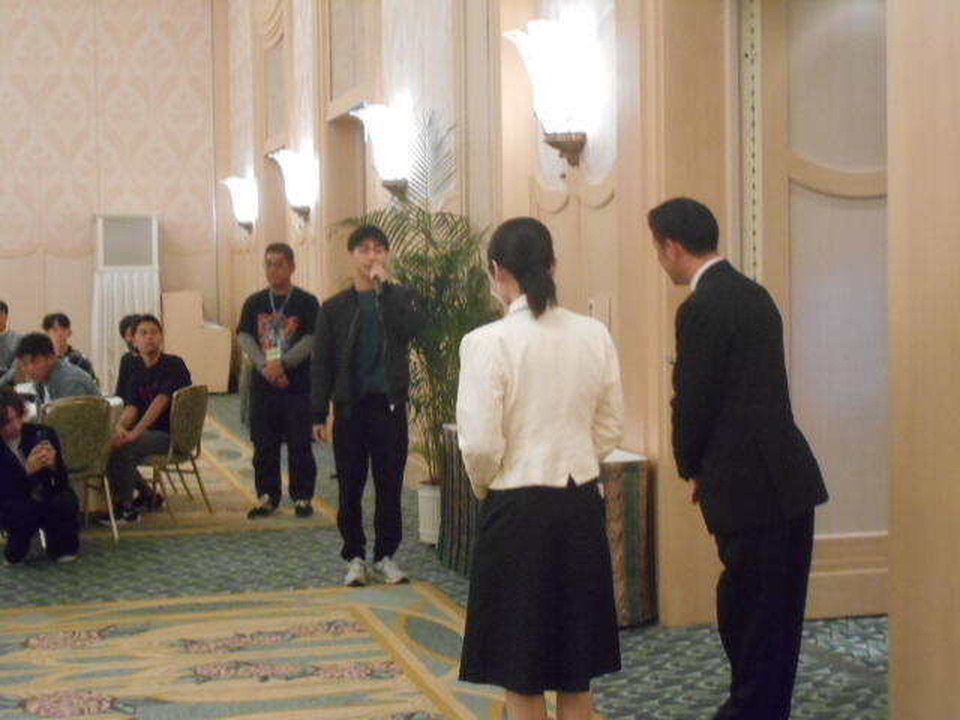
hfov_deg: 33.2
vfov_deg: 25.2
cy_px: 360
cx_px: 480
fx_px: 1609
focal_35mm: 58
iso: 800
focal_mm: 10
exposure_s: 1/20
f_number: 4.9
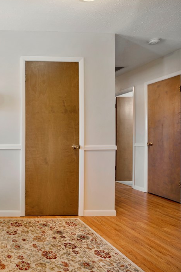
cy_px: 136
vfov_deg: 71.5
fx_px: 189
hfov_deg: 40.7
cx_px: -20
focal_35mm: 25
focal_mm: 16
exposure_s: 1/1.67
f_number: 7.1
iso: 100
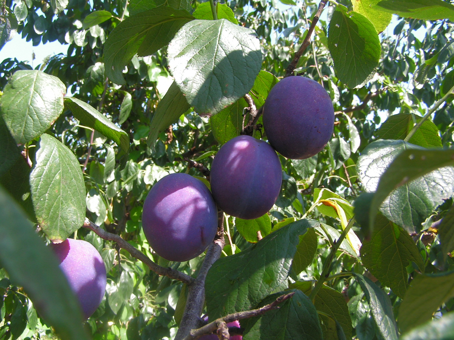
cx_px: 227
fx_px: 498
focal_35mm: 38
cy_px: 170
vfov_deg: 37.7
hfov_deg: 49.0
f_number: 4.5
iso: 50
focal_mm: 6.3
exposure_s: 1/100
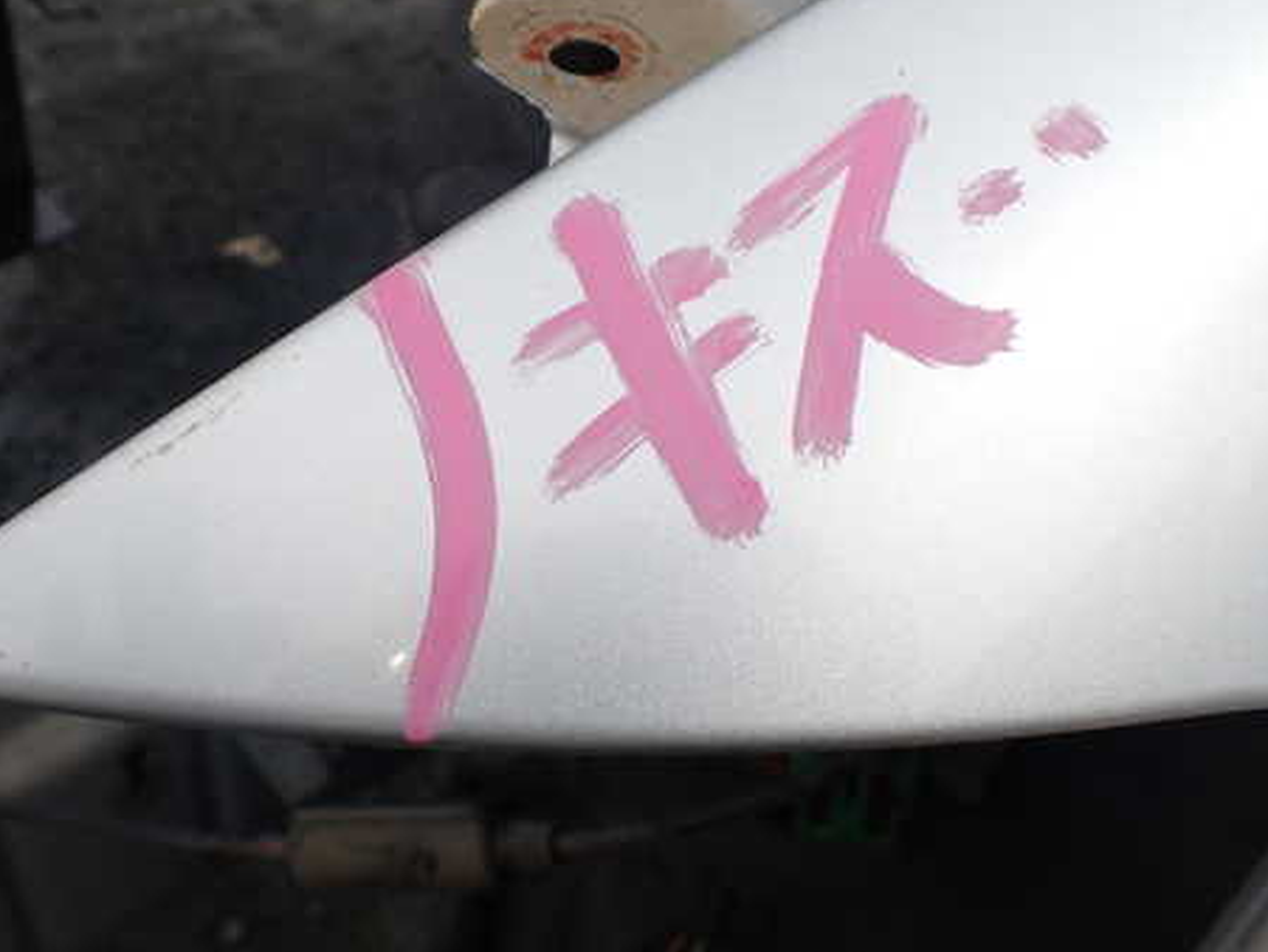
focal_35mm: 40
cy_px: 394
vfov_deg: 35.9
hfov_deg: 46.1
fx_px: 1466
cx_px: 428
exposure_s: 1/160
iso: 100
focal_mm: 5.4
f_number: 9
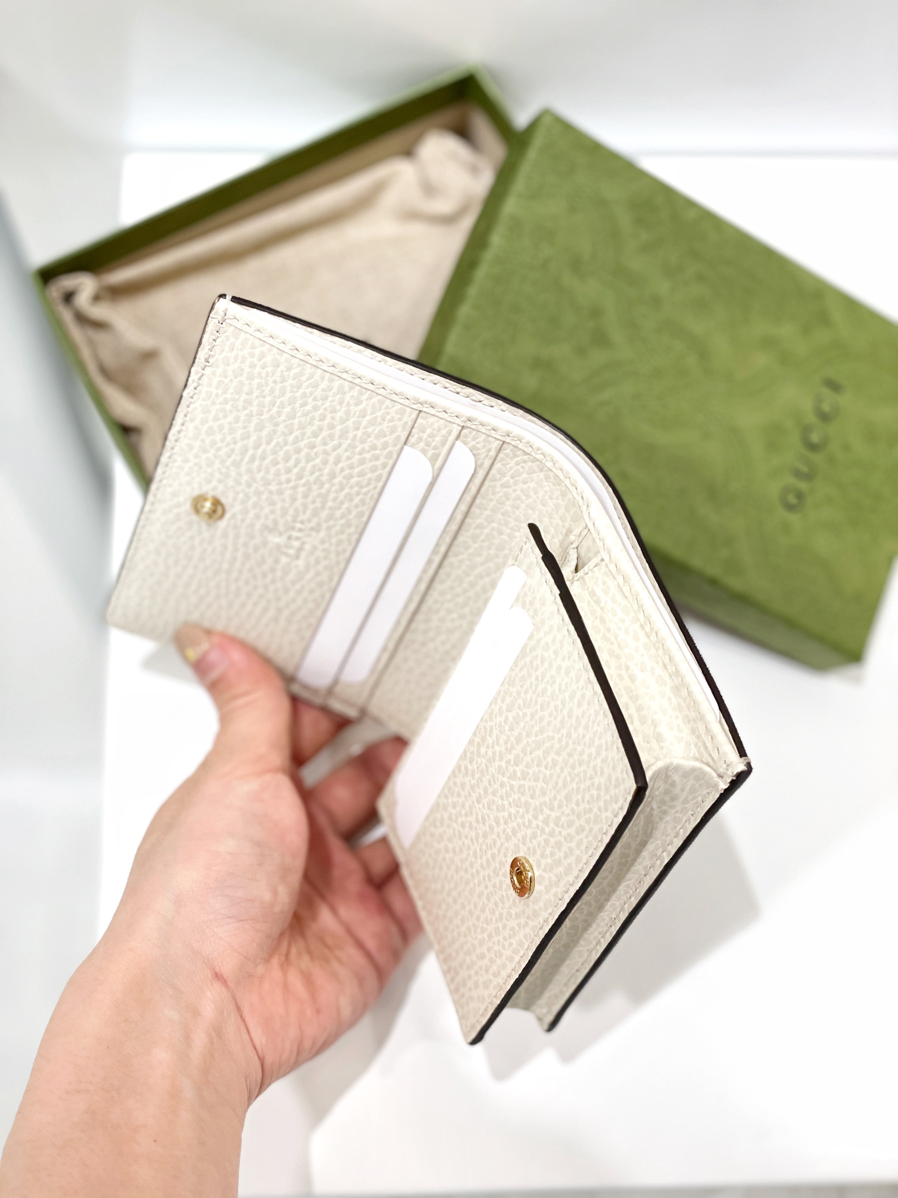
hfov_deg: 28.0
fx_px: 1799
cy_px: 599
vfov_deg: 36.8
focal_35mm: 52
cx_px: 449
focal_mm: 6
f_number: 2
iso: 100
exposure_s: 1/100
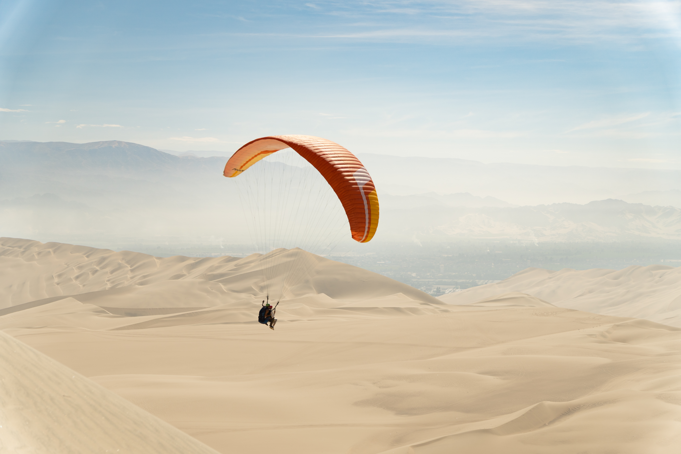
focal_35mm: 72
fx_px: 1362
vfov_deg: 18.9
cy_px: 227
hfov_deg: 28.1
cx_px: 340
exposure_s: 1/125
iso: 100
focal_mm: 48
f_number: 2.8
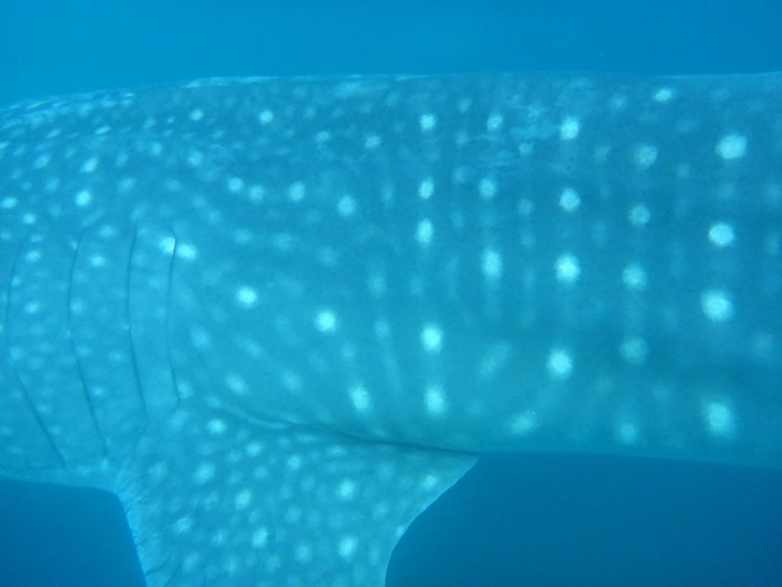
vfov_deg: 49.7
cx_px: 391
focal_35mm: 28
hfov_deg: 63.4
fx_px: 633
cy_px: 294
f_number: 3.3
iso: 800
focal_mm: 4.9
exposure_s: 1/125
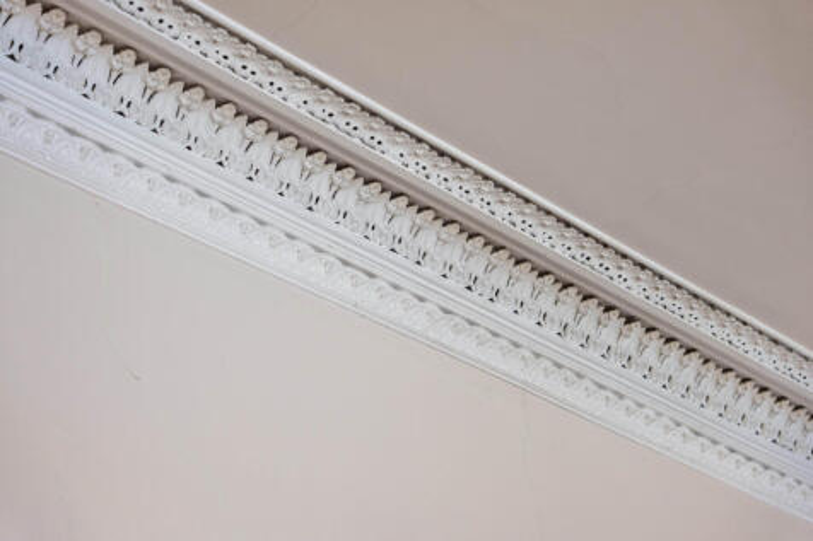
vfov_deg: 19.7
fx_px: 1558
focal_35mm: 69
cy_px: 270
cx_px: 406
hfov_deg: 29.3
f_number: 4
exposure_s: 1/13
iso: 640
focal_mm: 69
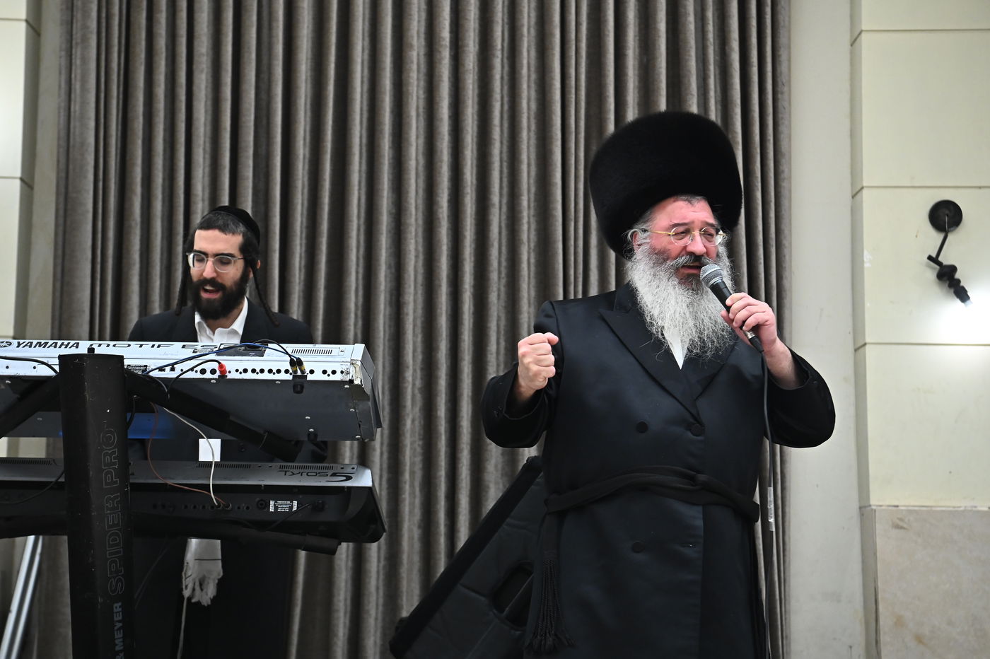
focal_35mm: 70
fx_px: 1924
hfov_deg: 28.9
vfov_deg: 19.4
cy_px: 330
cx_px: 495
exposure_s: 1/200
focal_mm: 70
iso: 3200
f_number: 5
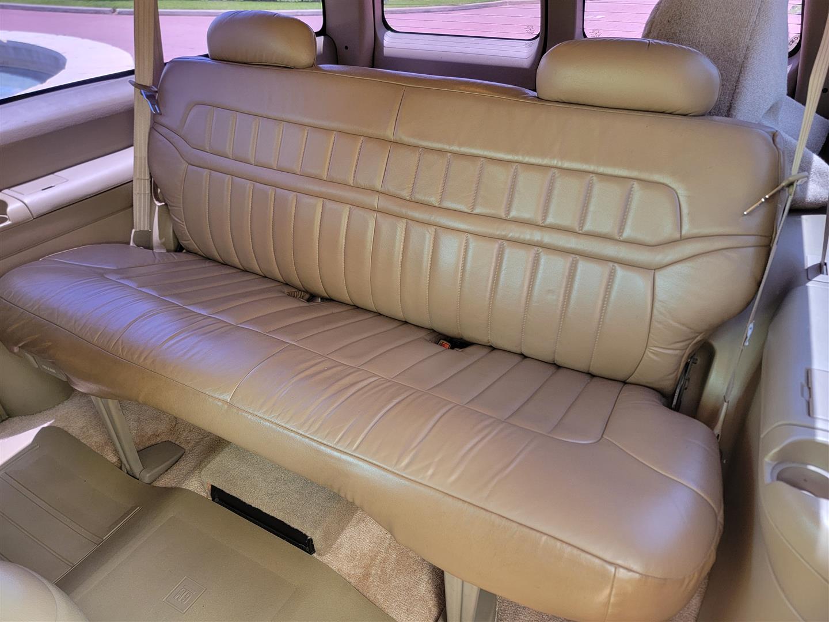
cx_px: 414
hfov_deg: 71.6
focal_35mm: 24
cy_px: 311
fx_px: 575
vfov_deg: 56.8
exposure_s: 1/120
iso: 200
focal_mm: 6.7
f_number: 1.8
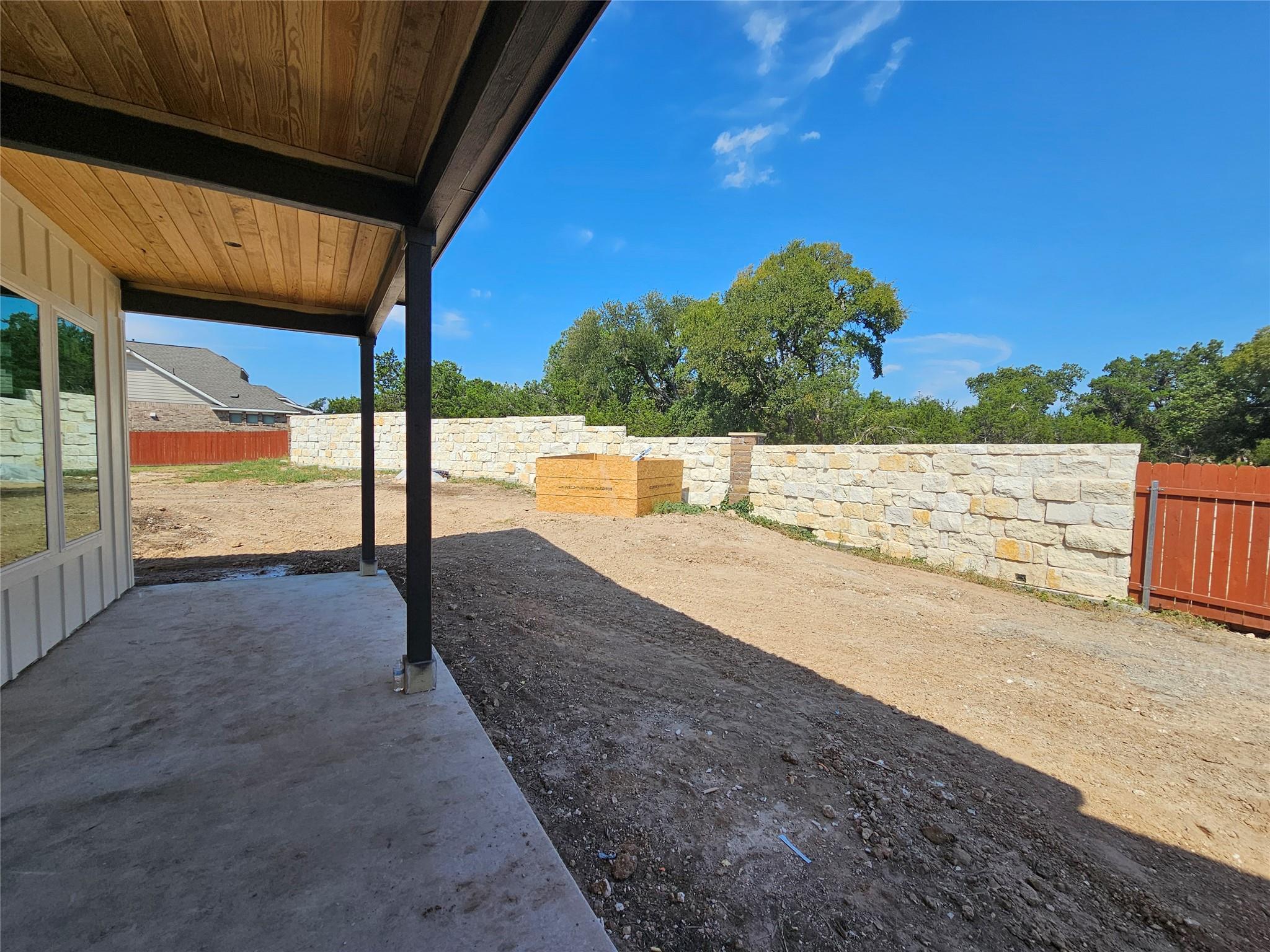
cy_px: 476
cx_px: 635
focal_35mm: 13
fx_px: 477
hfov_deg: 106.2
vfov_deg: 89.9
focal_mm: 2.2
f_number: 2.2
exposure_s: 1/2397
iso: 50
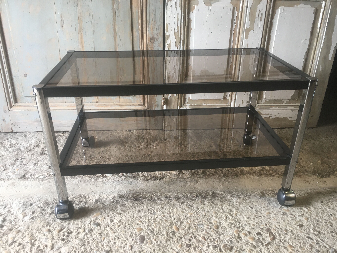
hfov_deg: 61.7
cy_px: 126
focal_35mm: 29
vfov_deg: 48.2
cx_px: 168
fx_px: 282
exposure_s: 1/33
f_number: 2.2
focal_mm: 4.15
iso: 80
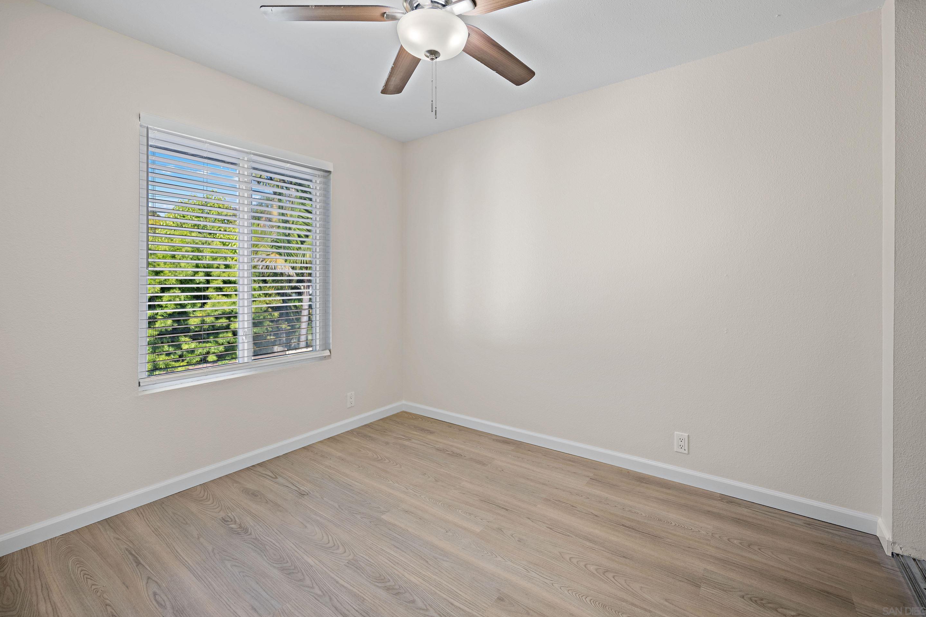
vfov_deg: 77.2
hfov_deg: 100.4
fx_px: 386
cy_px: 287
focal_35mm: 15
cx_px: 464
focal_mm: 14
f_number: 2.8
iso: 200
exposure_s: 1/40
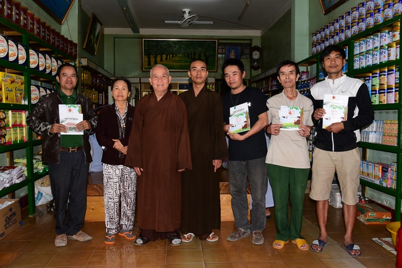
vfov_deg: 42.4
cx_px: 201
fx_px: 346
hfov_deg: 60.3
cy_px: 134
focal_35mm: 31
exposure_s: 1/80
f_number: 5.6
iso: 400
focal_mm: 31
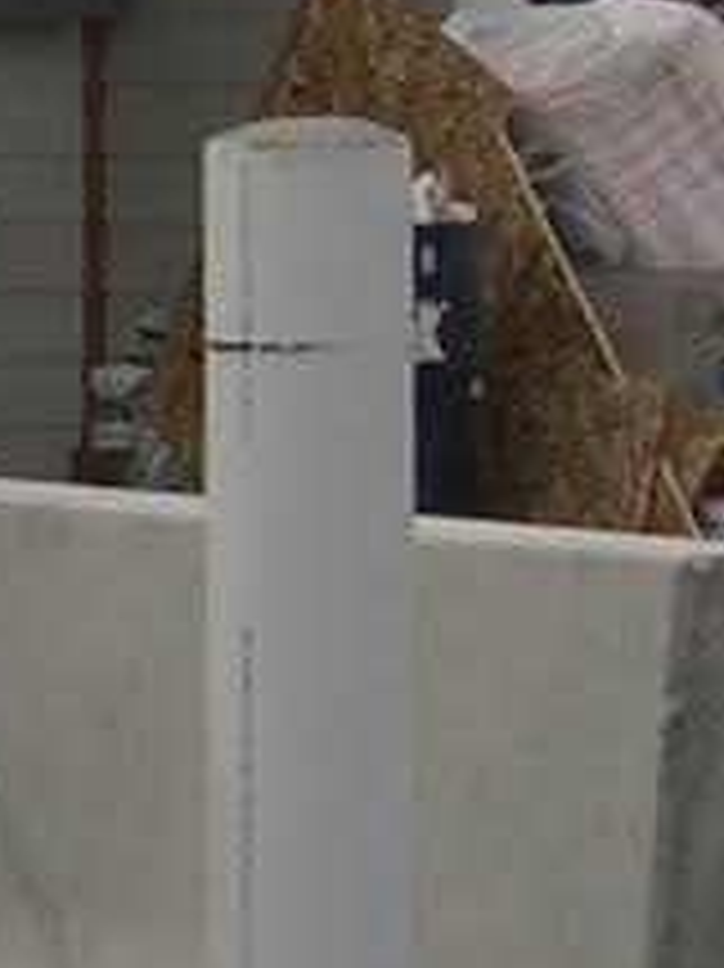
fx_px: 7900
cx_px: -2078
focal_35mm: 283
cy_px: -27
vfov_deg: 7.0
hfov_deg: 4.8
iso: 100
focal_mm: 8
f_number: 7.6
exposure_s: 1/231
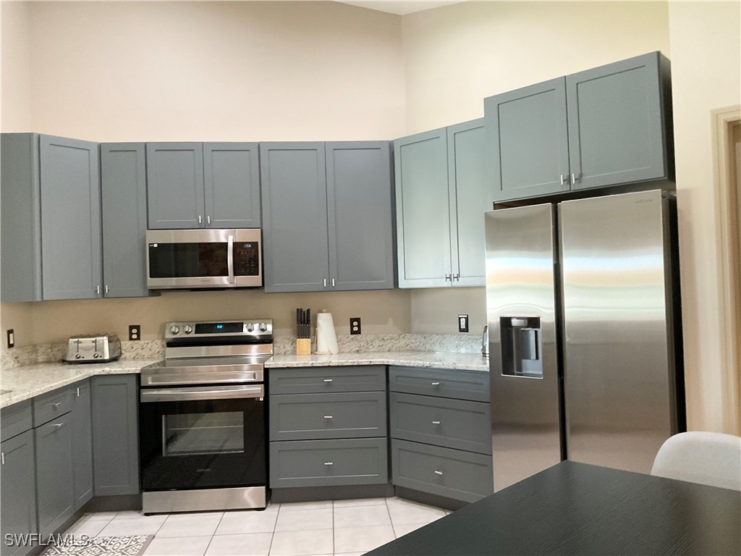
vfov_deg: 48.2
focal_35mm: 29
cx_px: 370
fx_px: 621
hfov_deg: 61.7
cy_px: 278
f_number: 1.8
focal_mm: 3
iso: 250
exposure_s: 1/60
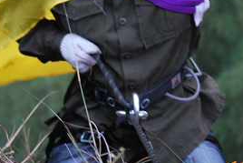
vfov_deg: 5.6
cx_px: 79
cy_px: -19
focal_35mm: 243
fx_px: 1641
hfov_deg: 8.5
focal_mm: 62
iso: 400
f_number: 4.2
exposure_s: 1/13
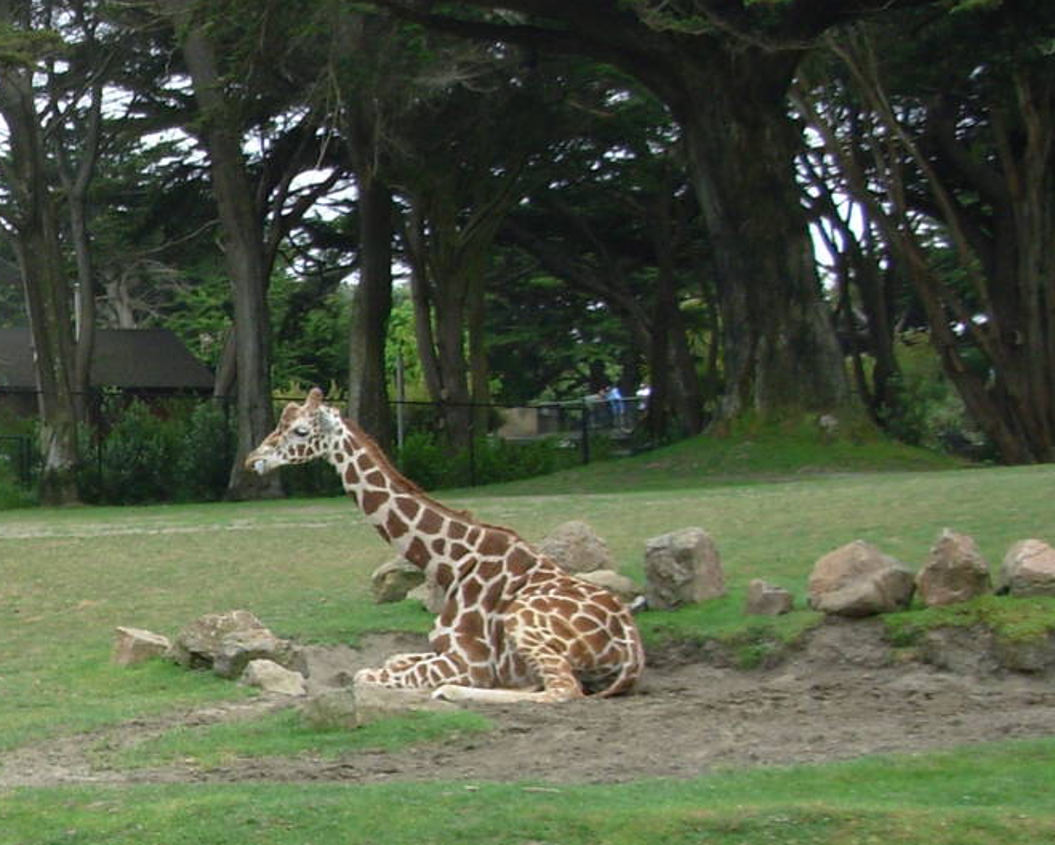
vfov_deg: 17.1
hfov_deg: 19.9
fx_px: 2812
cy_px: 549
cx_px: -224
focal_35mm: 90
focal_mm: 6.3
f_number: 2.9
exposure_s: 1/313
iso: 50
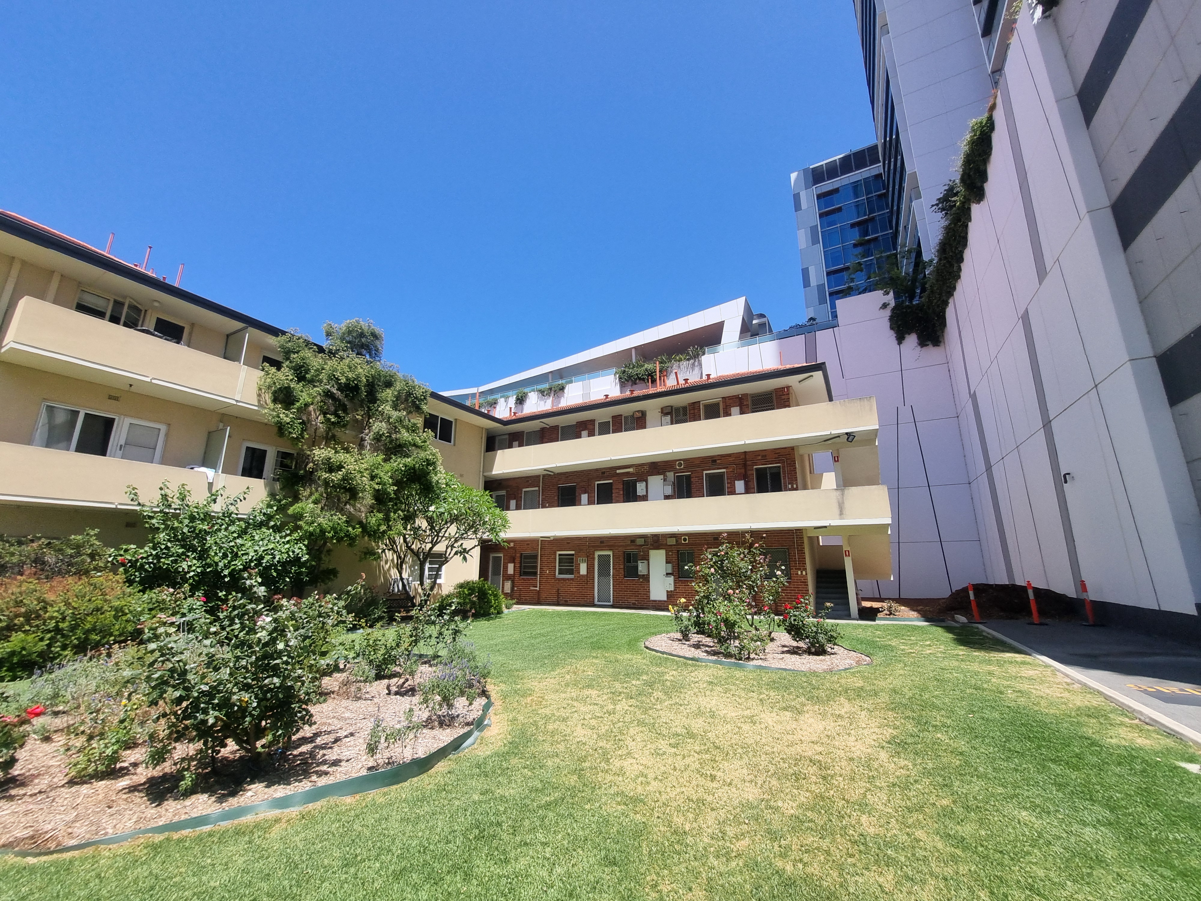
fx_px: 451
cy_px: 450
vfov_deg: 89.9
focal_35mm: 13
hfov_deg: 106.2
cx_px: 600
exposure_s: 1/966
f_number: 2.2
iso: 50
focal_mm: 1.74
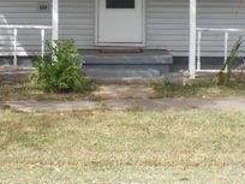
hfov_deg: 21.1
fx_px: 658
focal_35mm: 93
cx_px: 108
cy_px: -16
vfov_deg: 15.5
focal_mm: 6.3
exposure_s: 1/200
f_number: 5.6
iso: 64
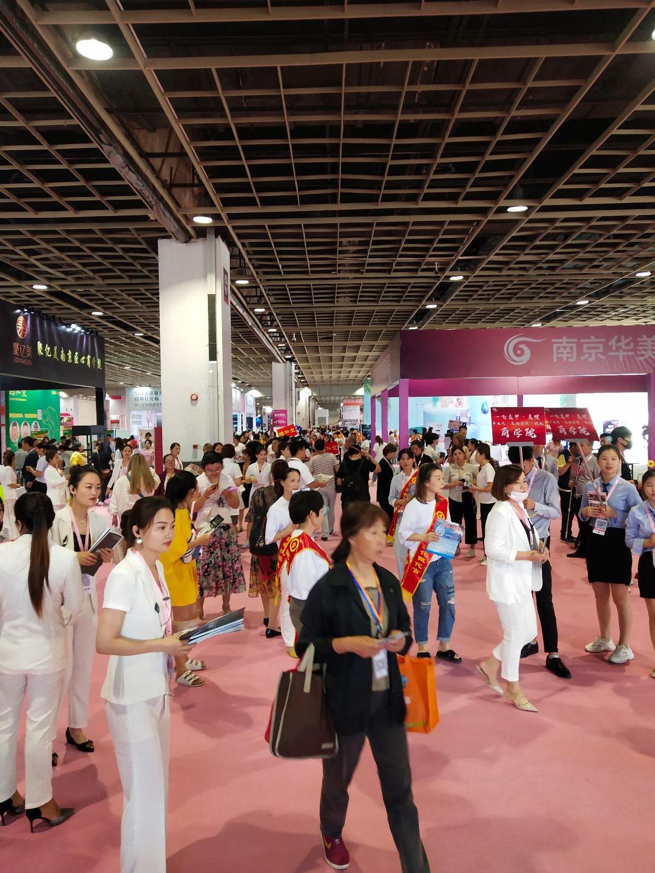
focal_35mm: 30
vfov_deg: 60.0
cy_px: 436
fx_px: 757
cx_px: 328
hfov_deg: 46.8
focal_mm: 3.95
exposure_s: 1/50
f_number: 1.8
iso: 131
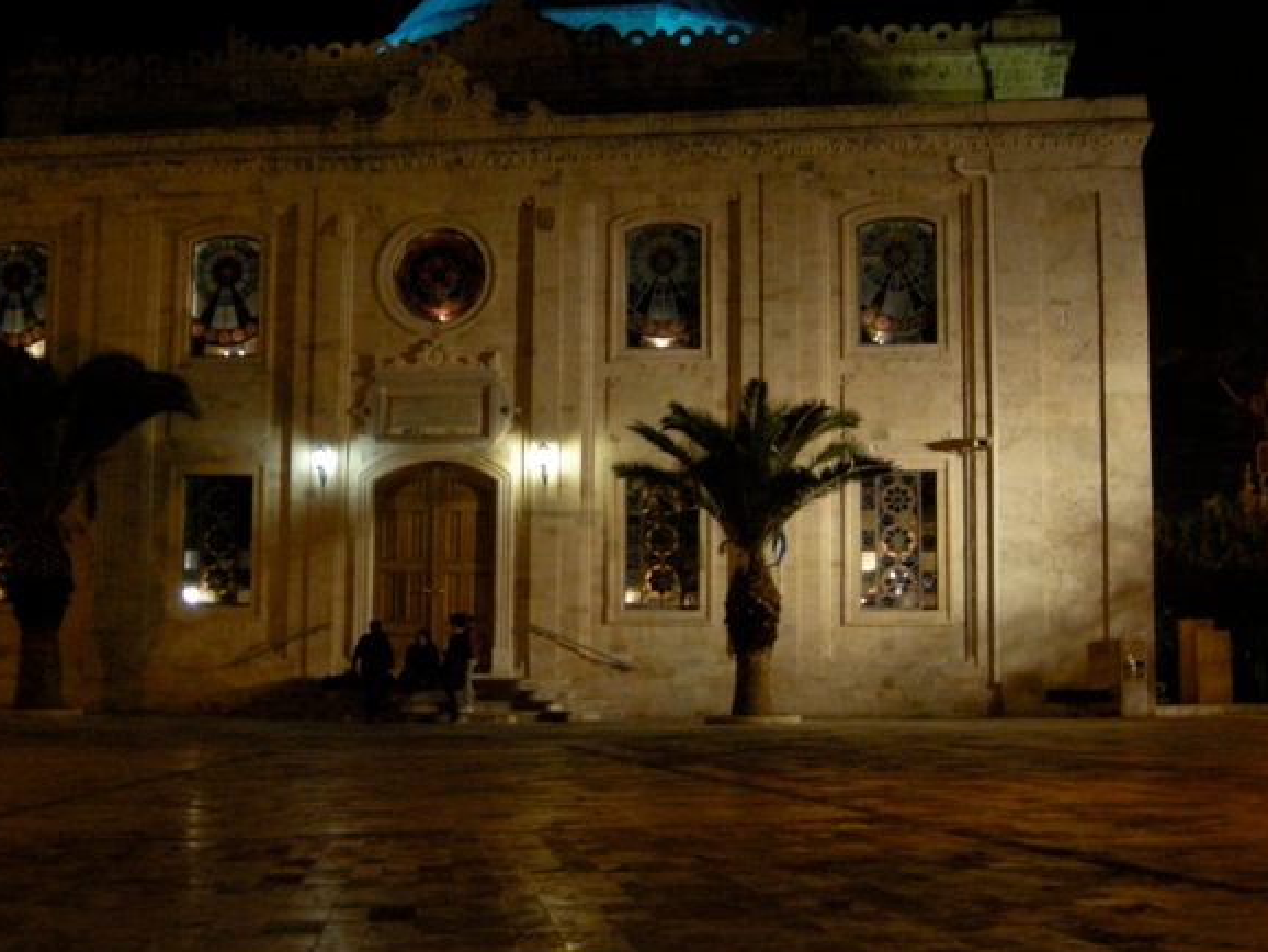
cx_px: 531
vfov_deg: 24.0
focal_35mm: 61
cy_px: 367
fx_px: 2235
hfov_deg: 31.6
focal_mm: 10.1
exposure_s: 1/11.5
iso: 400
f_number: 3.1
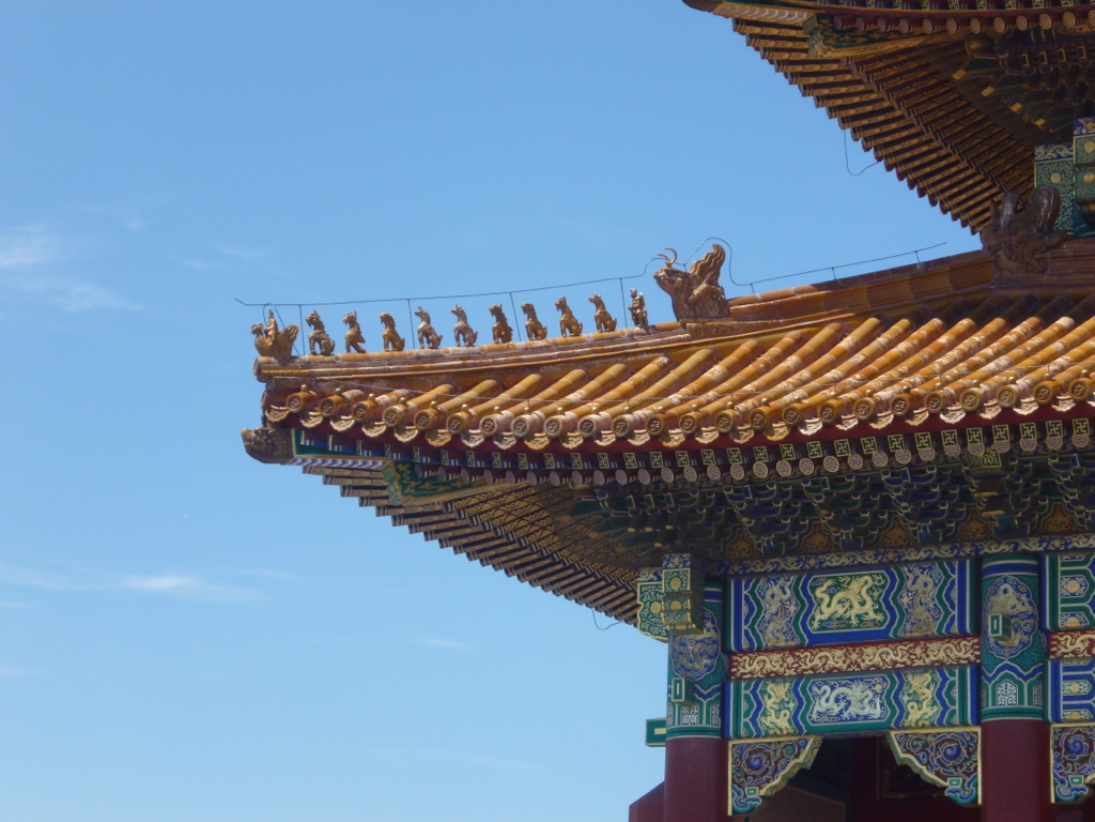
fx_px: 3543
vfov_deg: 13.2
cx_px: 548
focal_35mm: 112
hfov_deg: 17.6
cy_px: 411
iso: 100
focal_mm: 20
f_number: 6.5
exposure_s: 1/200
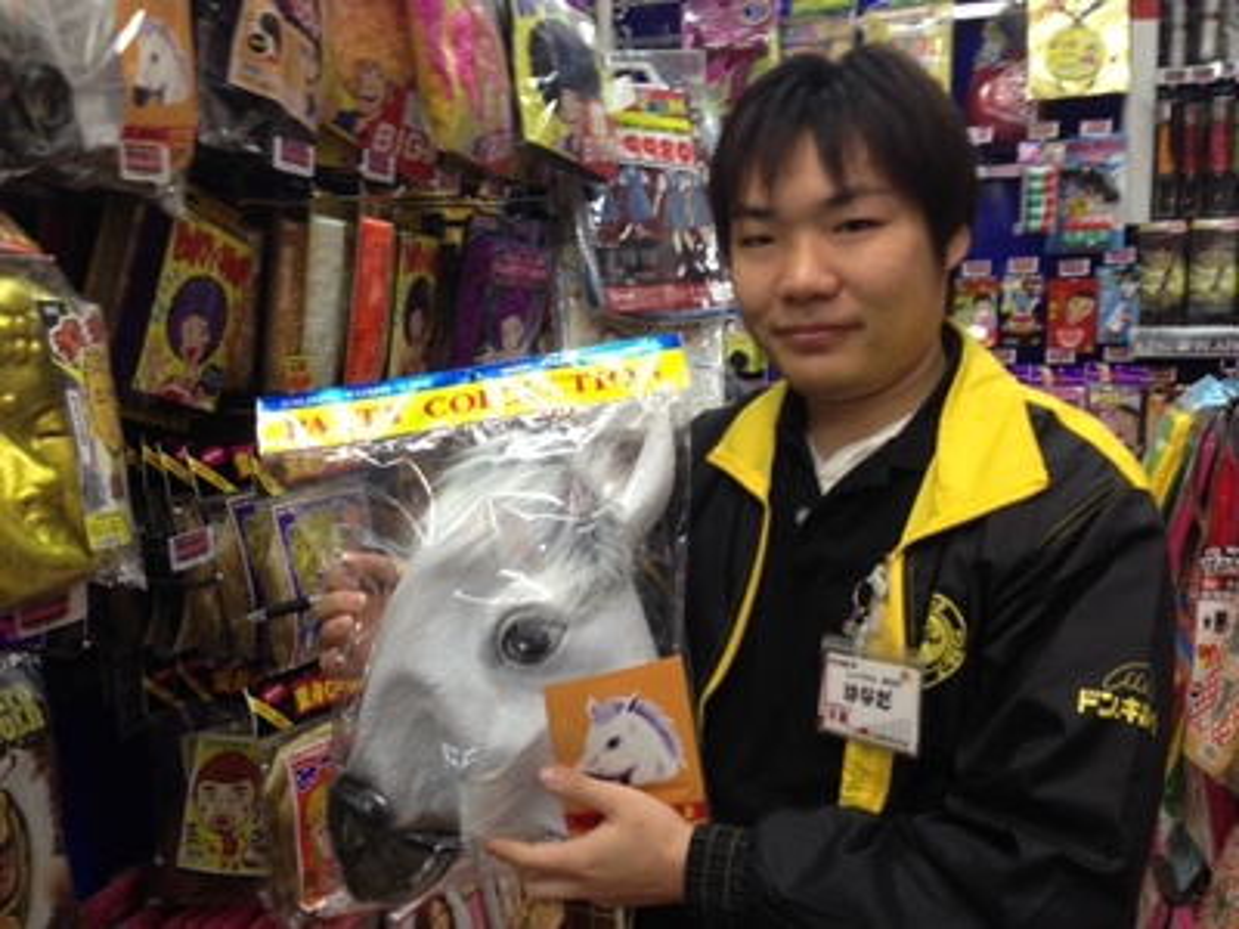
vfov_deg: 42.9
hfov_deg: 55.4
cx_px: 620
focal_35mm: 33
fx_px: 1181
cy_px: 464
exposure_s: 1/20
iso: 50
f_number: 2.4
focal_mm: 4.12
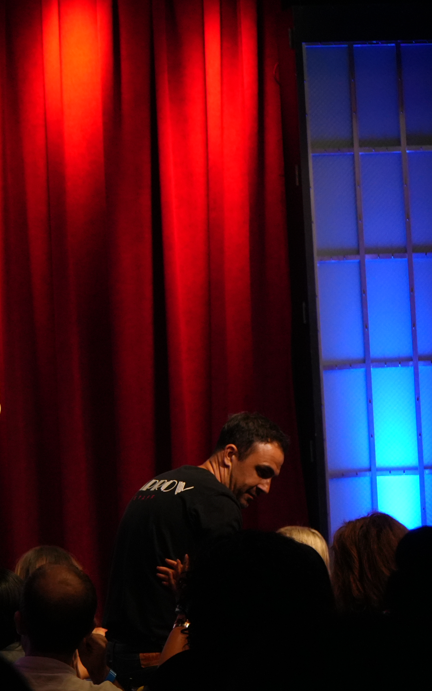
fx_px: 2675
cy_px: 374
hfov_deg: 9.0
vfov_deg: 14.7
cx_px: -252
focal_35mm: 142
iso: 3200
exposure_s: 1/160
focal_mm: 70
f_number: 5.6
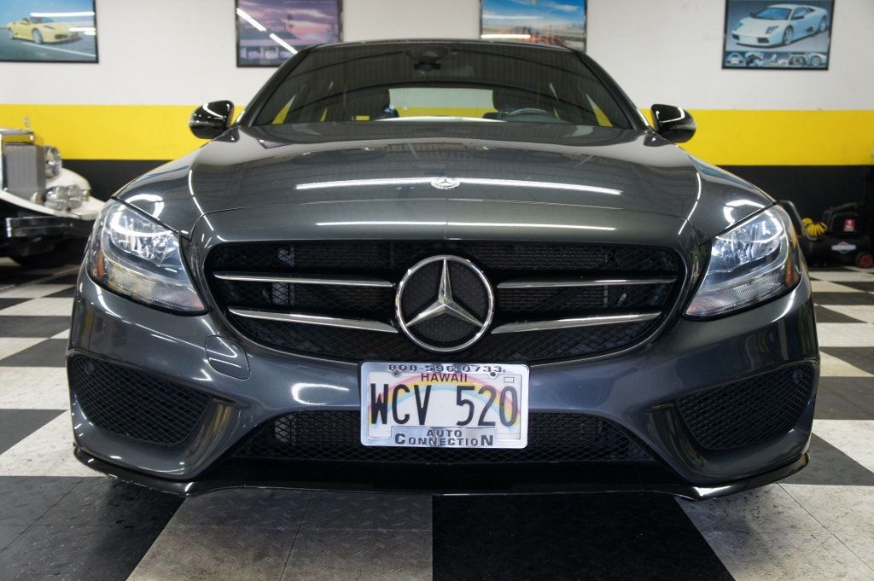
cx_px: 437
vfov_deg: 39.9
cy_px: 290
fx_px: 801
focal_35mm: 33
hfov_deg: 57.3
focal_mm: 22
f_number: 4
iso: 400
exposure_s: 1/40
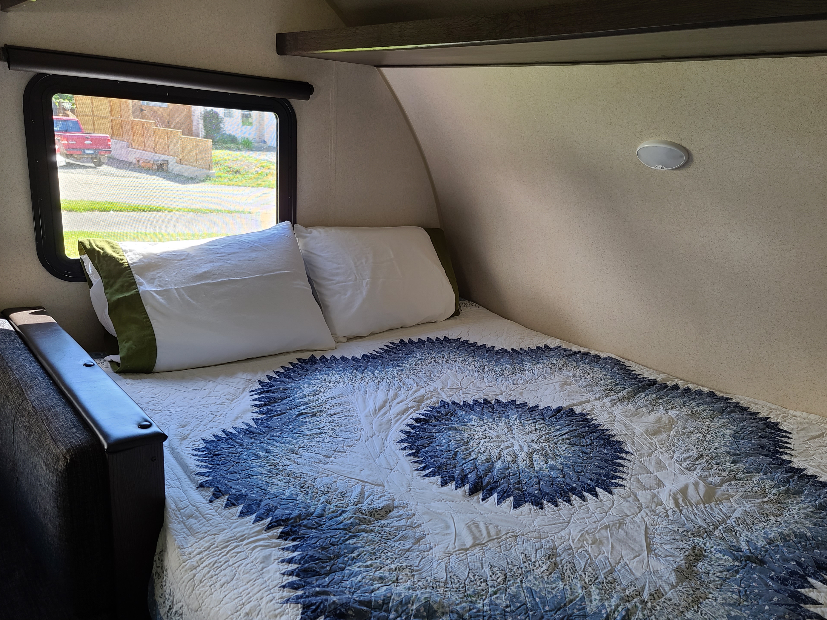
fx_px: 621
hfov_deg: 67.3
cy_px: 308
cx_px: 427
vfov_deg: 53.1
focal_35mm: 26
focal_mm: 7
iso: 64
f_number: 1.8
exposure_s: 1/59
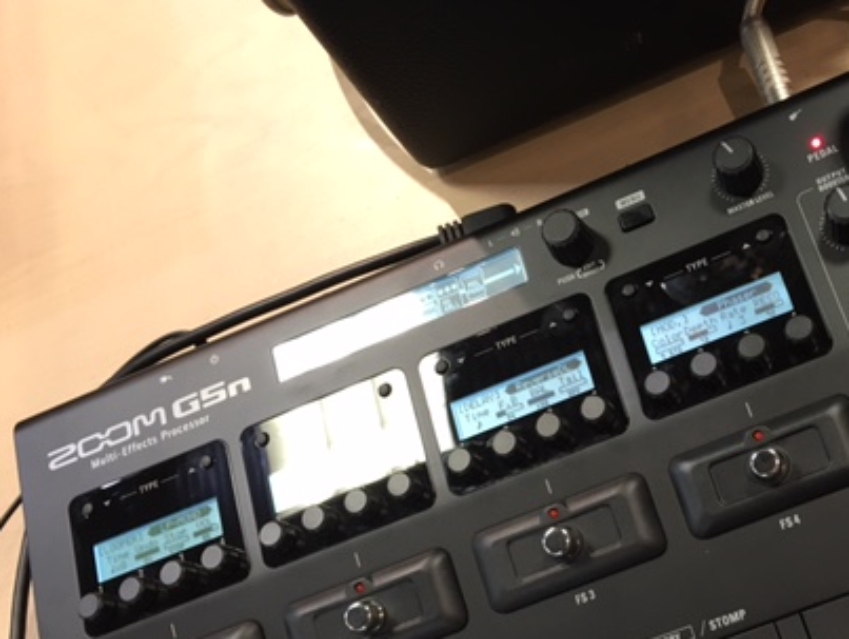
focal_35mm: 46
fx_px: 1129
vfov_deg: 31.2
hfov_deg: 39.8
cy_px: 458
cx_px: 659
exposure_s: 1/30
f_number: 2.2
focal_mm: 4.15
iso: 80
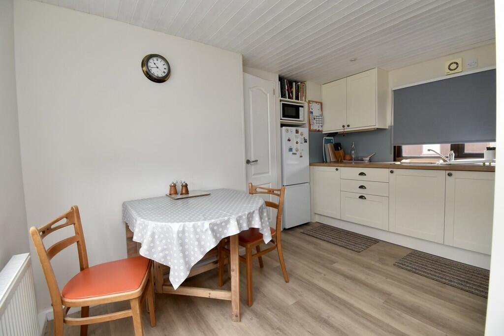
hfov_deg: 100.4
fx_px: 210
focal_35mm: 15
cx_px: 252
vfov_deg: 77.3
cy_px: 168
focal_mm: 10
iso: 800
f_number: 7.1
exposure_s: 1/60
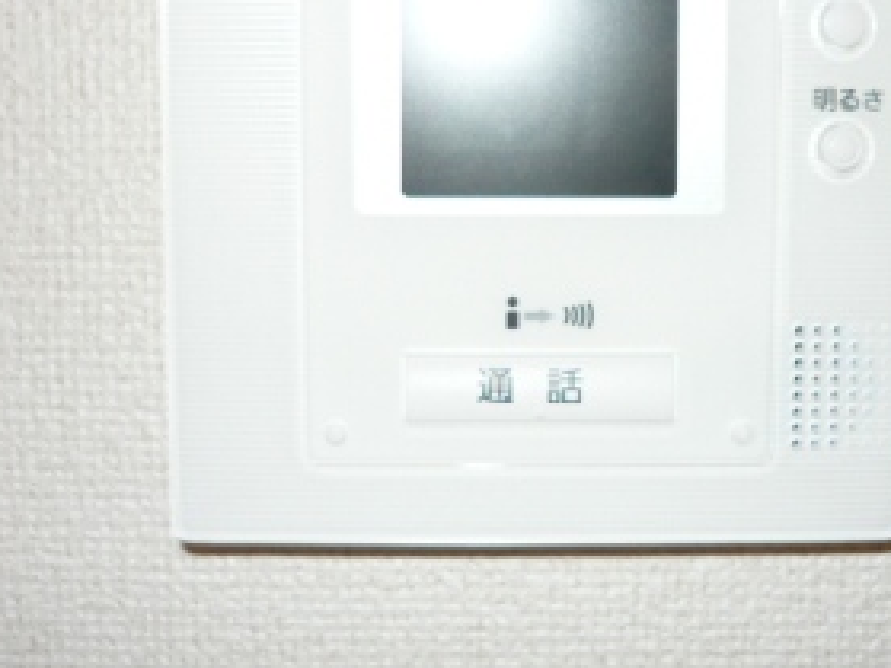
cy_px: 179
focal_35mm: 53
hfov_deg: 36.1
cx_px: 527
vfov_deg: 27.2
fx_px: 1364
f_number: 2.8
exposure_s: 1/30
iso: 100
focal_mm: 5.5
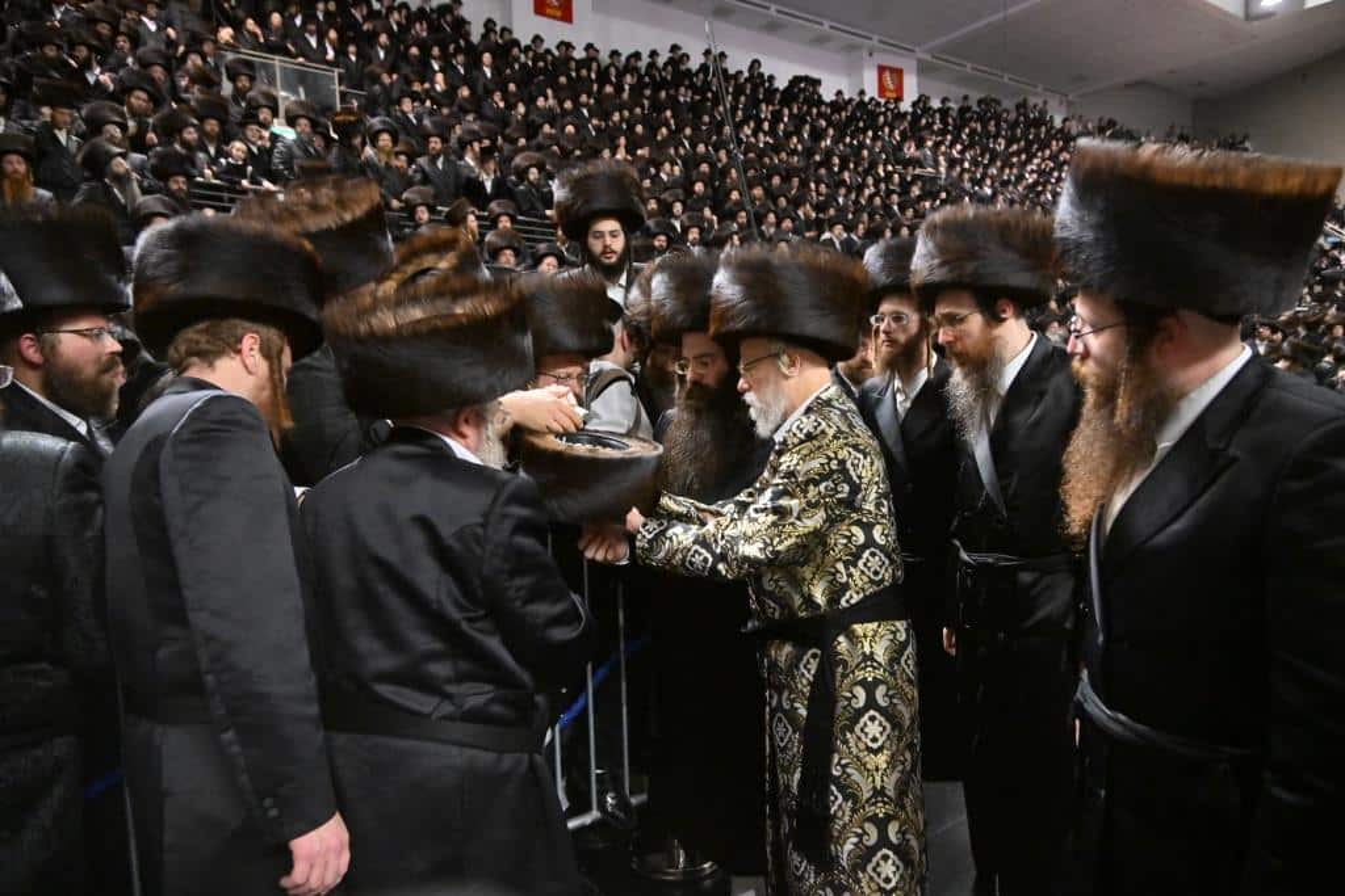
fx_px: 897
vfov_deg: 53.1
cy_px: 448
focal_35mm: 24
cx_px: 672
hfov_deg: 73.7
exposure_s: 1/200
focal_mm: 24
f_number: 4
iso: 2500
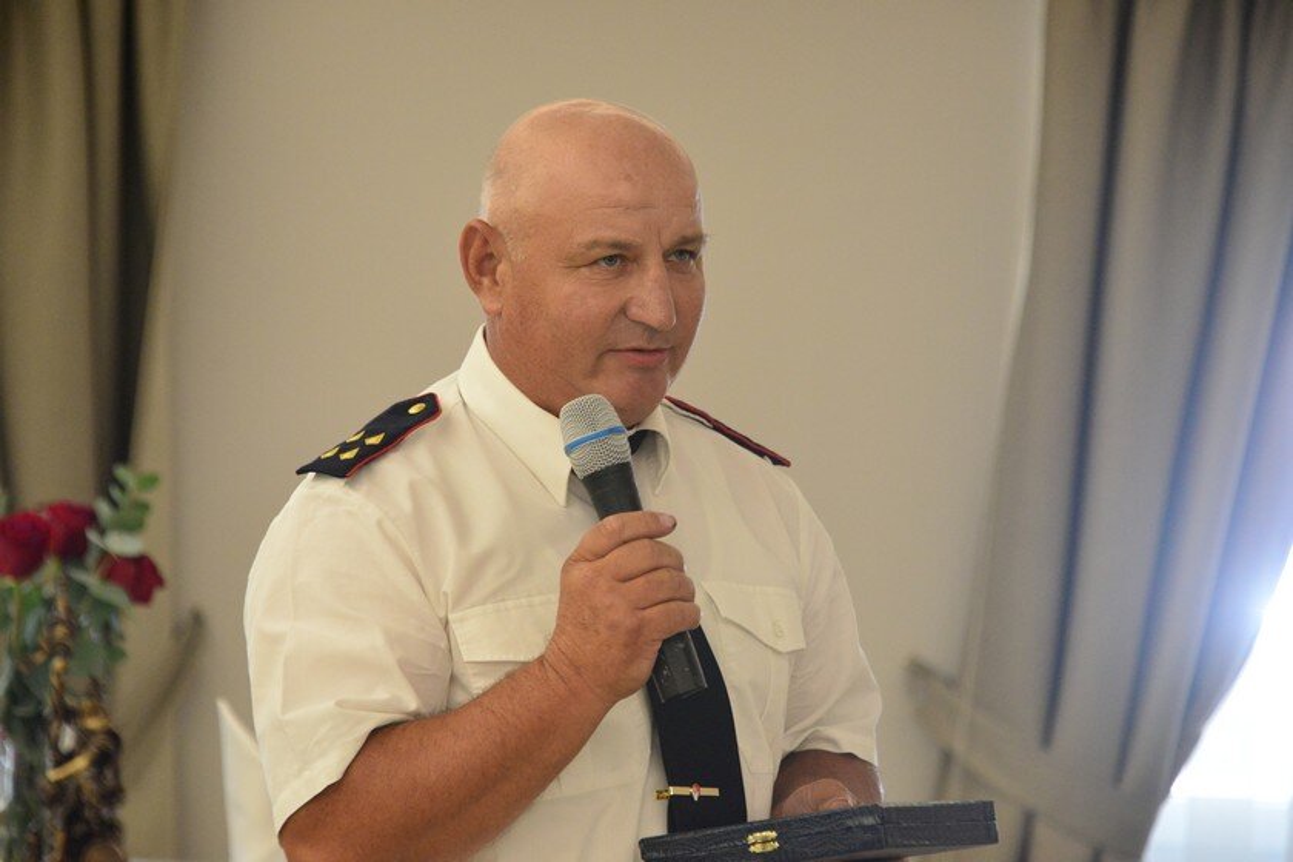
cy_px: 431
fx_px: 6105
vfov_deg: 8.1
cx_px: 646
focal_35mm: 170
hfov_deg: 12.1
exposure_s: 1/125
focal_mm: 170
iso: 5000
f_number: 5.6
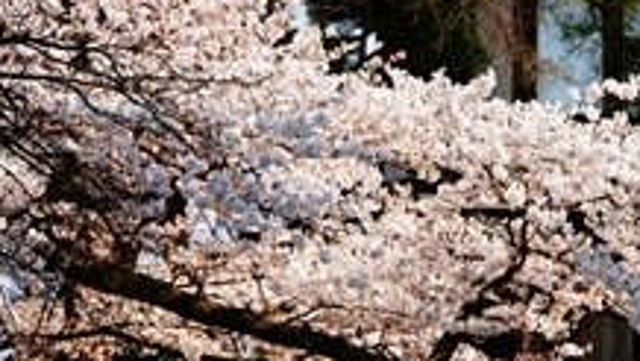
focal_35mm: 485
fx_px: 8242
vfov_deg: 2.5
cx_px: 508
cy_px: 233
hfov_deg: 4.4
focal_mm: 168.1
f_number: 6.3
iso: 100
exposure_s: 1/320
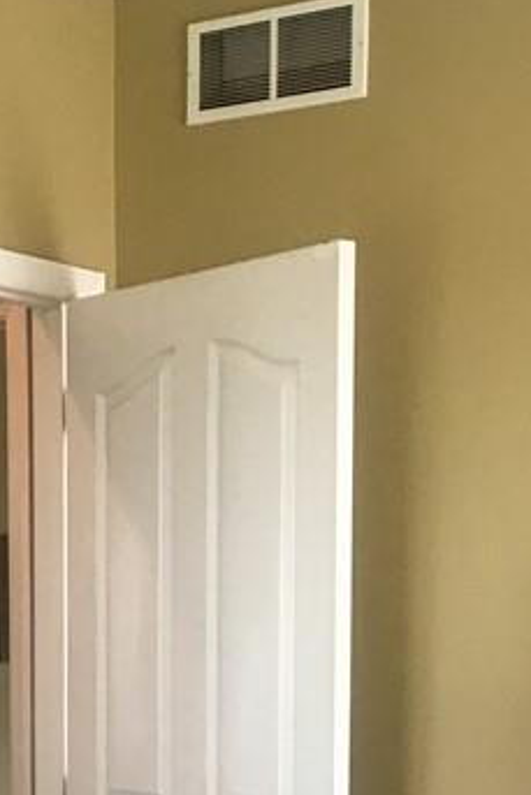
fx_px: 1989
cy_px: 802
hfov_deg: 15.1
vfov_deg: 21.8
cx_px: 74
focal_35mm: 90
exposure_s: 1/30
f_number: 2.2
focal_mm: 4.15
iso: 32
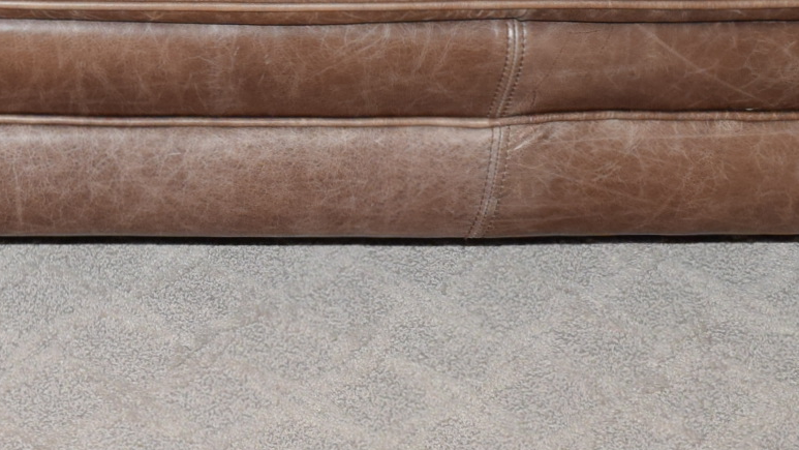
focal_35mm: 146
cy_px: -349
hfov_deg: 13.9
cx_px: -365
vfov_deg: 8.0
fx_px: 3094
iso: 800
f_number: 10
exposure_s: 1/100
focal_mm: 24
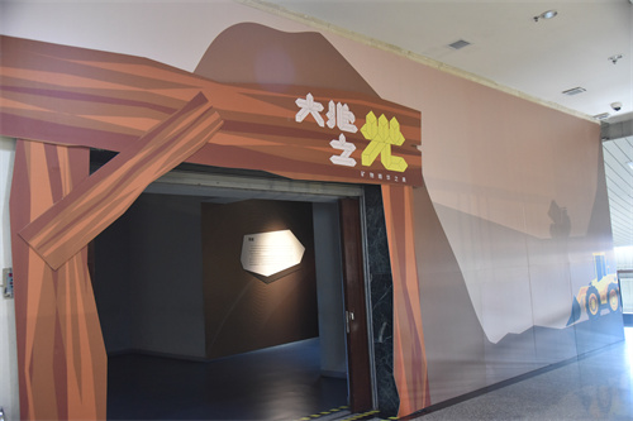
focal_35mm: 30
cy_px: 210
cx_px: 316
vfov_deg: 43.6
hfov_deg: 61.9
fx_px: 527
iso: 3200
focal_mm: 30
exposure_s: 1/25
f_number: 4.5
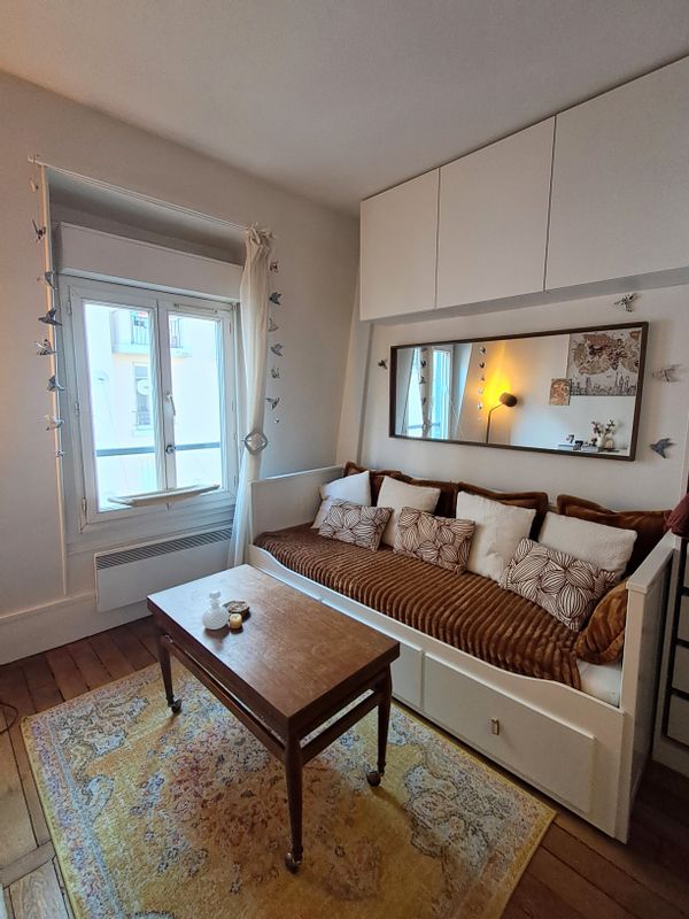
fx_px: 425
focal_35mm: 16
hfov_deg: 78.1
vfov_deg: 94.5
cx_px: 344
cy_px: 460
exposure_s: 1/50
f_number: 2.2
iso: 125
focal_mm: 1.64
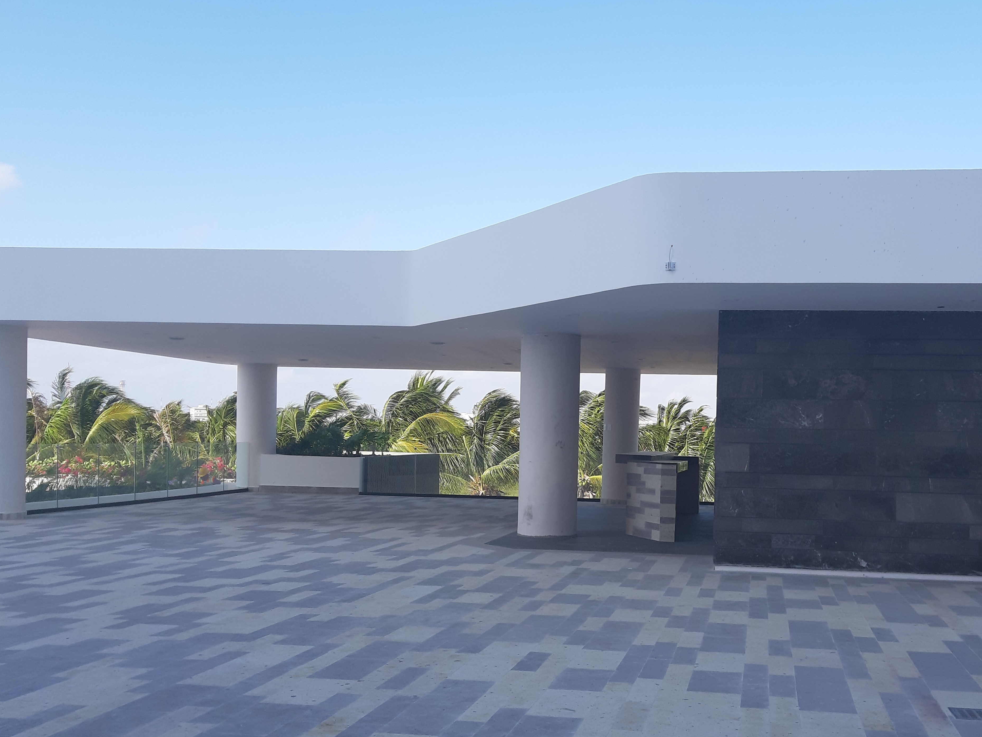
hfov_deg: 45.3
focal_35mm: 41
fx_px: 1163
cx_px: 624
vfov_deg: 34.9
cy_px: 471
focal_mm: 3.93
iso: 40
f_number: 1.7
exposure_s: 1/768
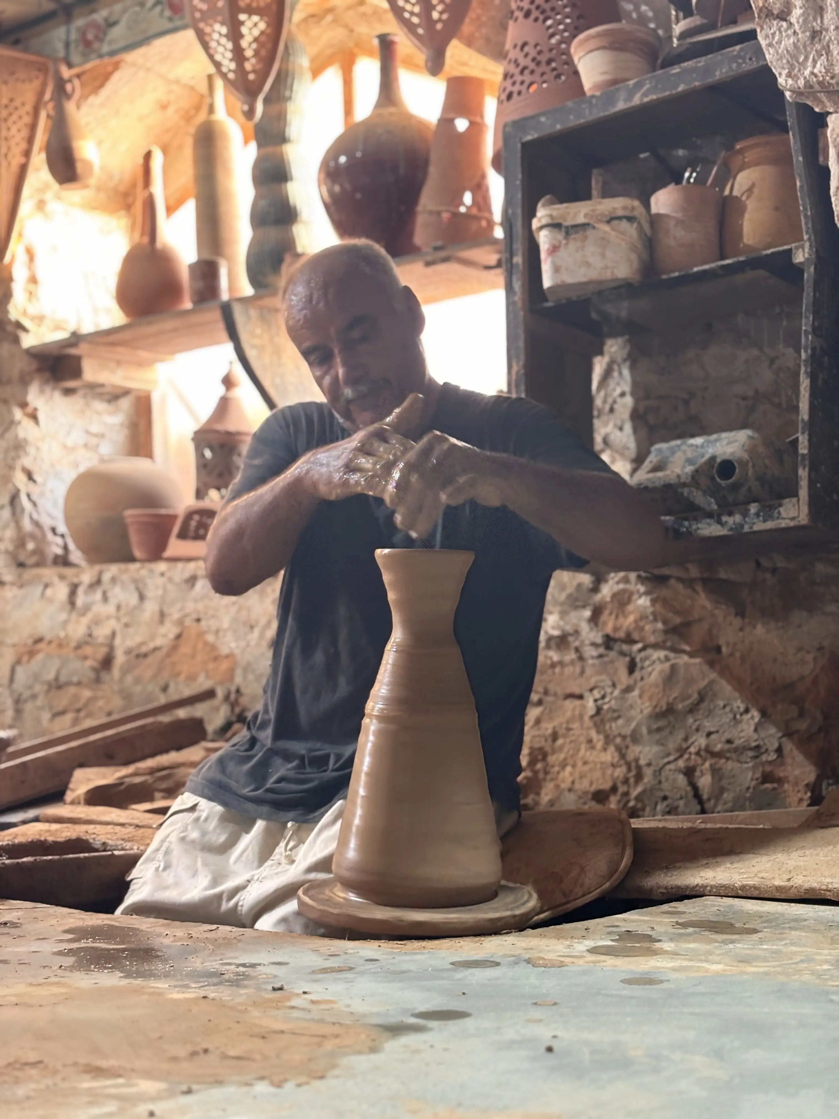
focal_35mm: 52
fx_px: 1680
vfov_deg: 36.8
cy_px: 560
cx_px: 420
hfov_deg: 28.0
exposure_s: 1/33
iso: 250
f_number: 1.6
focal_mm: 5.96
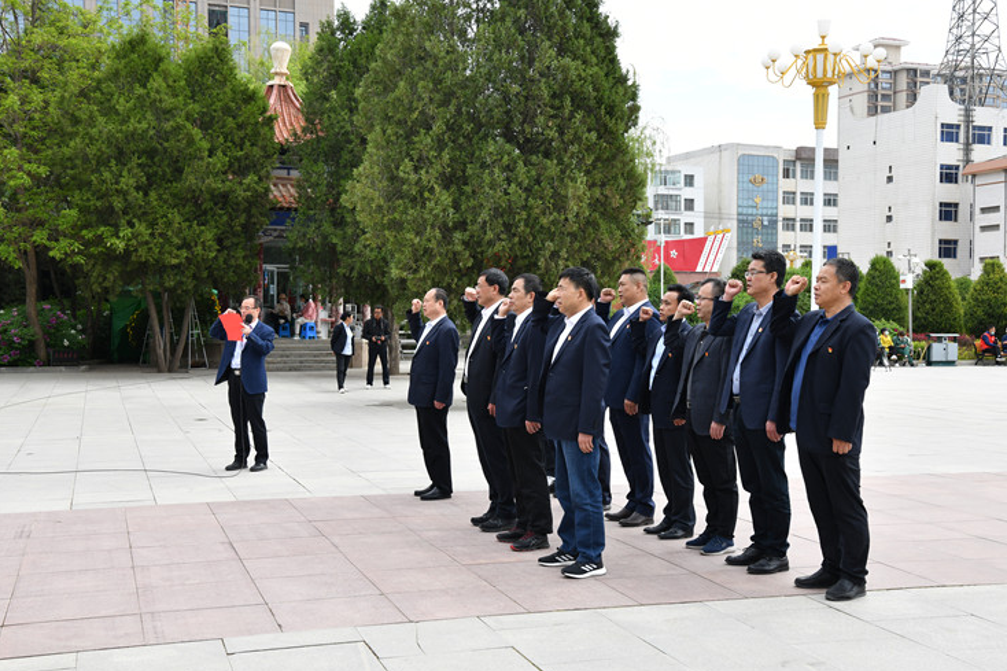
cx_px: 512
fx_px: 1286
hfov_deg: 42.8
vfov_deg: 29.2
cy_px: 340
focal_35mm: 46
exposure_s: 1/500
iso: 800
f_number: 11
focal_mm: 45
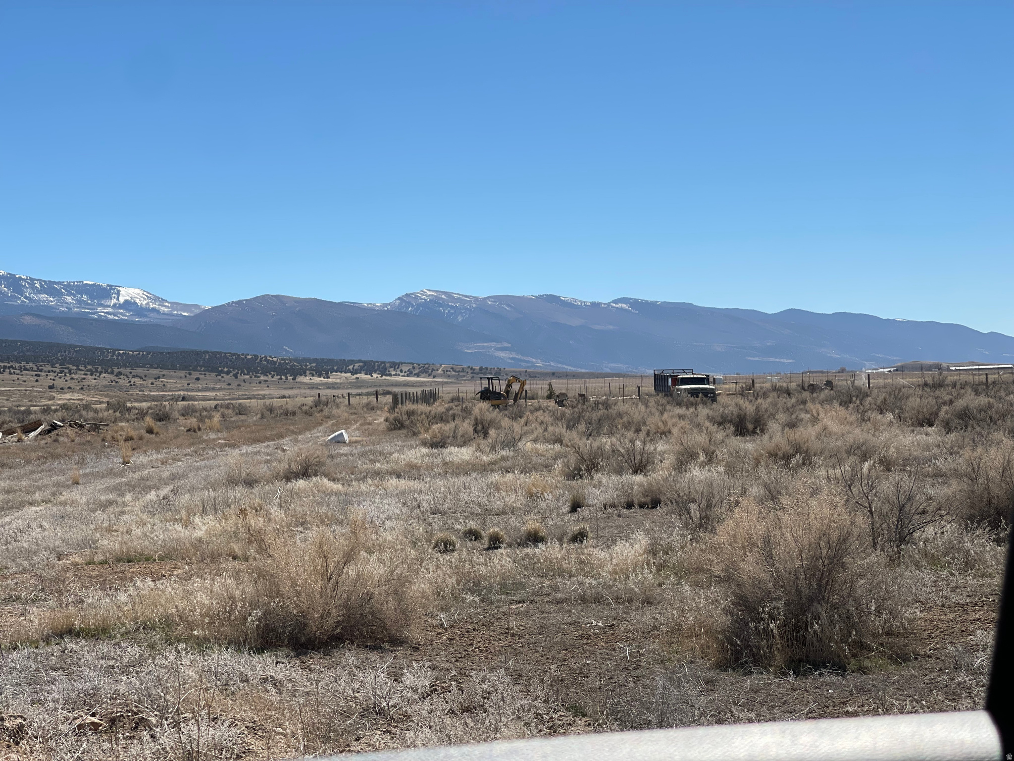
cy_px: 380
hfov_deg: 30.3
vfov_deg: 22.9
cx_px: 507
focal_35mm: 64
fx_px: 1875
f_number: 2.2
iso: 32
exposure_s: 1/2538
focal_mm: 7.5
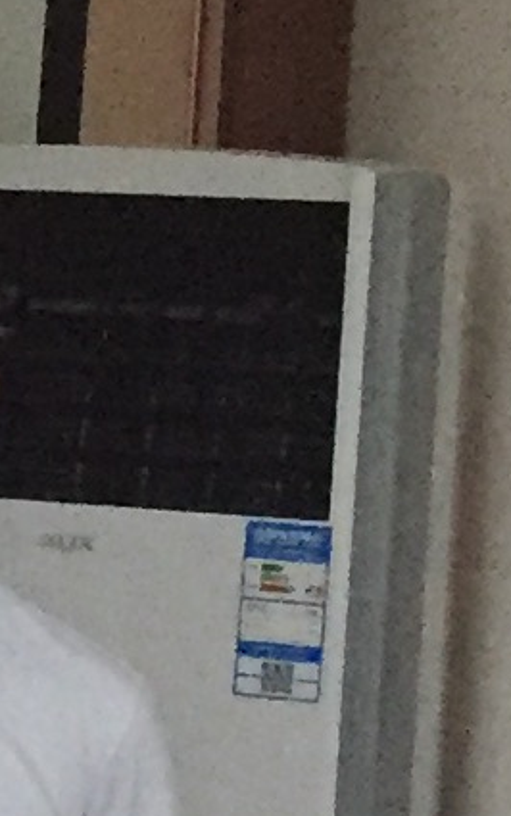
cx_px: -1798
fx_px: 5253
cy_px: 459
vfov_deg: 8.9
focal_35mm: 236
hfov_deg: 4.8
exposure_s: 1/20
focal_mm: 4.15
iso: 250
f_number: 2.2
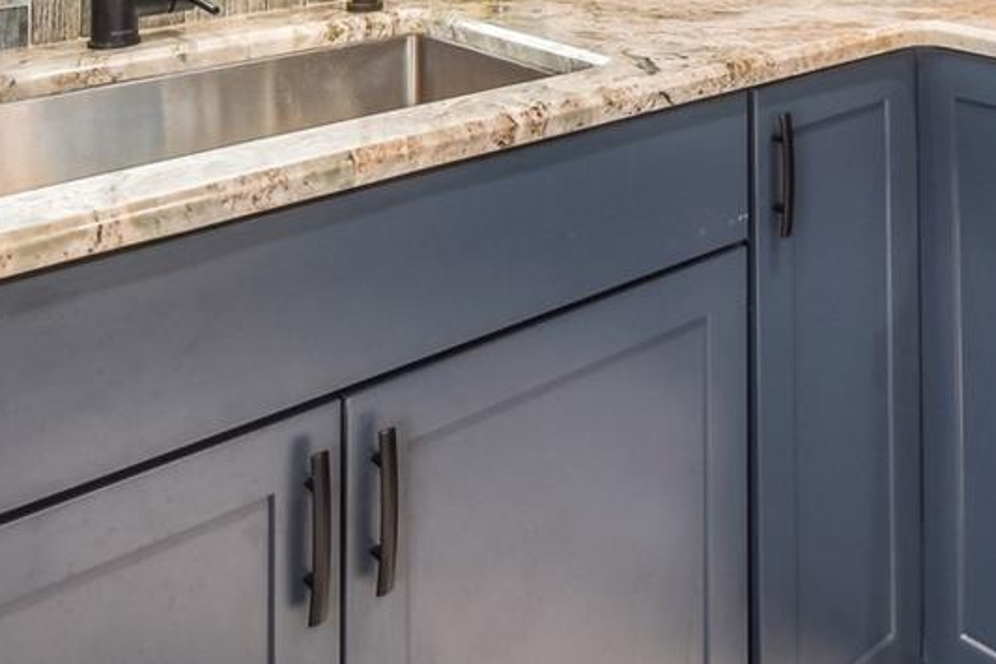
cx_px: 811
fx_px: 1245
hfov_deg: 41.5
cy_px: -262
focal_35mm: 45
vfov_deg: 24.7
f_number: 7.1
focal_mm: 10
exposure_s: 1/8
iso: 100
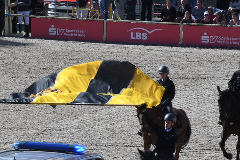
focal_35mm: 540
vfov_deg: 2.5
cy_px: 149
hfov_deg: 3.8
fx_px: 3601
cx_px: 49
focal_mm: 175
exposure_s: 1/200
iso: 500
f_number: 25
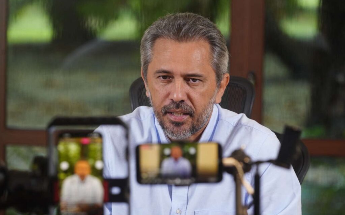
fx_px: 1589
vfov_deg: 7.8
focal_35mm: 169
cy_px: 112
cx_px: 172
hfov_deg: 12.4
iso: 3200
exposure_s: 1/160
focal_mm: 165
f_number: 5
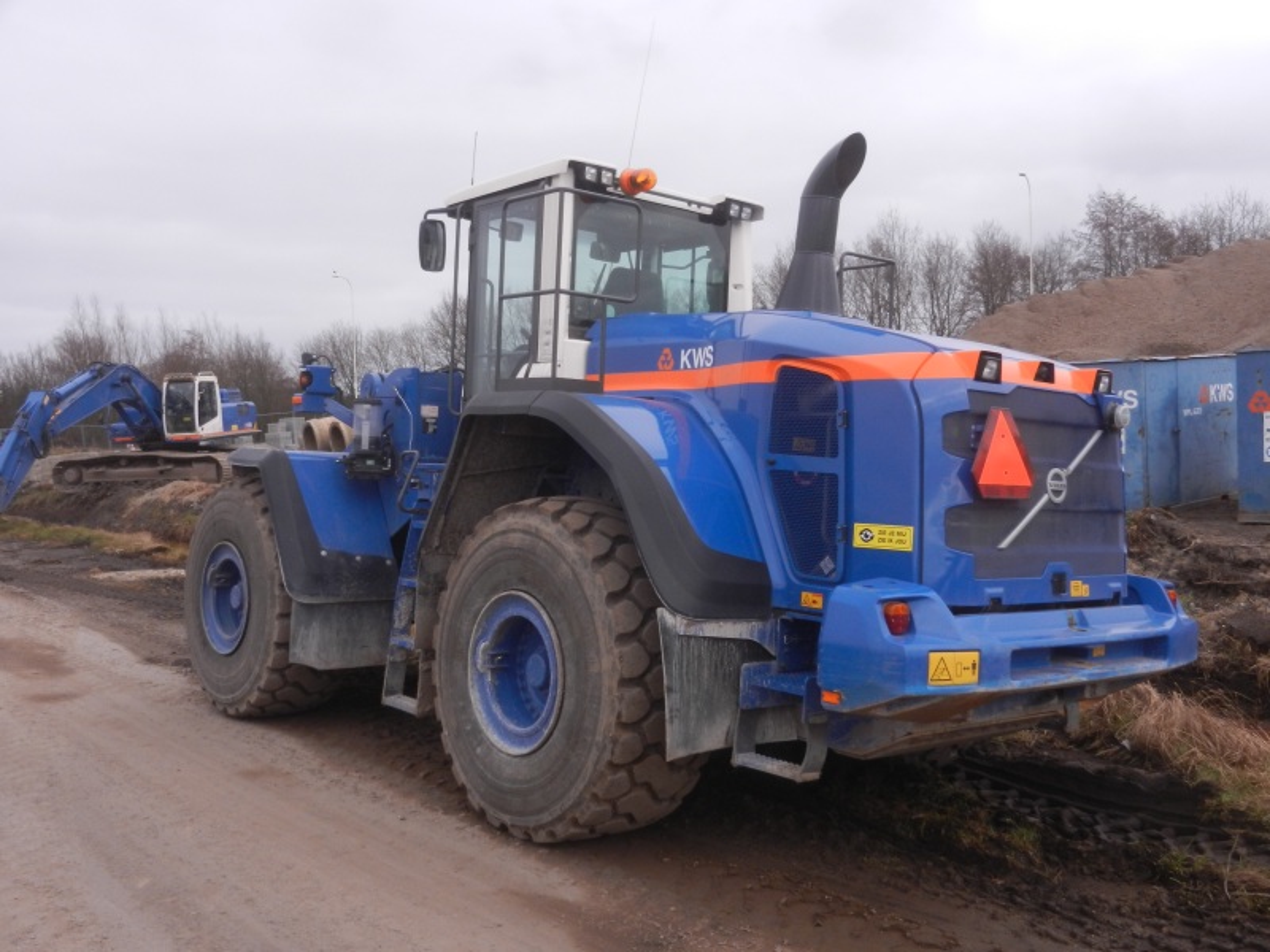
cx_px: 635
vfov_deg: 42.9
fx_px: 1211
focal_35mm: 33
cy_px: 476
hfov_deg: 55.4
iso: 160
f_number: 3.8
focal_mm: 5.9
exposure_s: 1/500
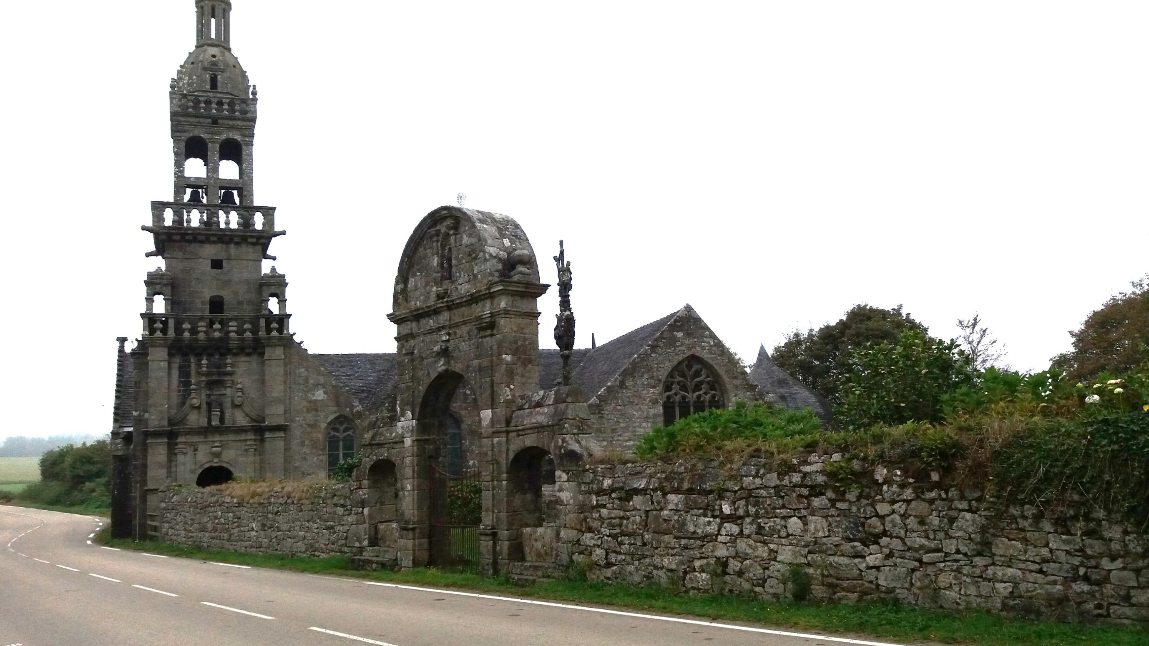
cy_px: 311
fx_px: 945
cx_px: 578
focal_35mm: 31
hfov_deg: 62.6
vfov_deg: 37.8
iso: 64
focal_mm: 3.7
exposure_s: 1/694
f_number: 1.9
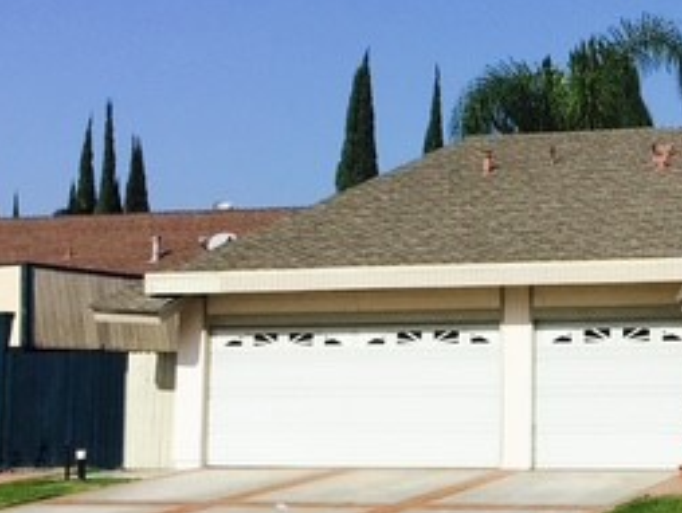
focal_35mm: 73
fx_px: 1440
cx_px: 787
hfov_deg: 24.5
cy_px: 290
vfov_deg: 20.2
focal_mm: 4.15
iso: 32
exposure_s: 1/4405
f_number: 2.2
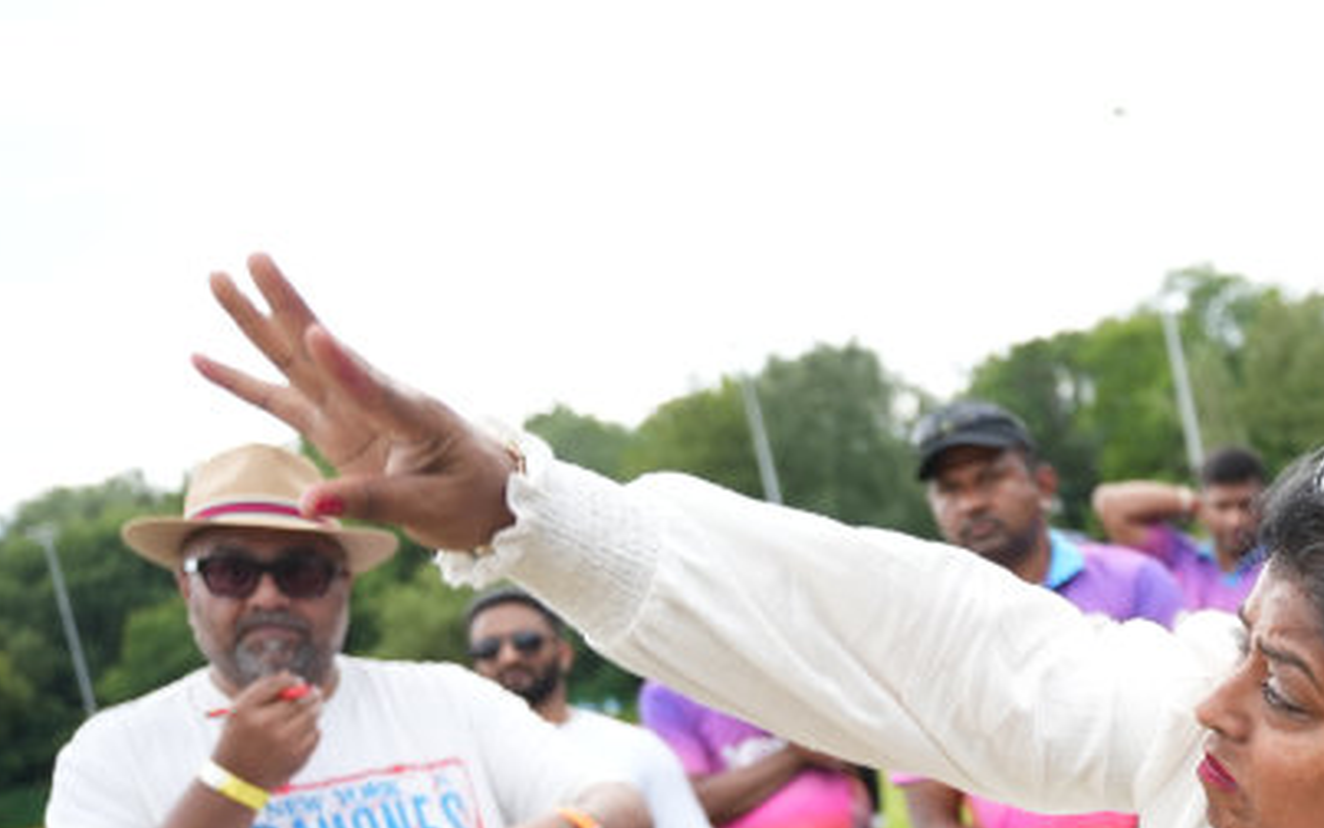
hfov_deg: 28.3
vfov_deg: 20.1
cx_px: 1626
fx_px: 2237
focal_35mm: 62
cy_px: 902
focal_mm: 24
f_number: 2.8
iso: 250
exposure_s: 1/800
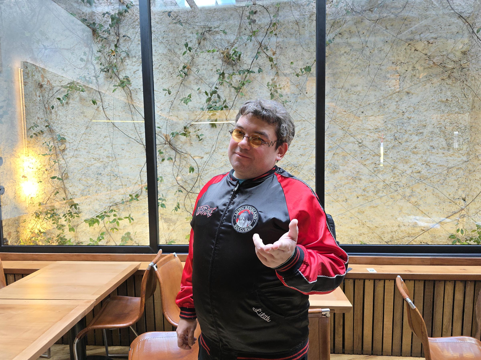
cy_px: 180
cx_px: 240
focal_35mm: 23
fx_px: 320
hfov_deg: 73.9
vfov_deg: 58.9
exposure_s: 1/100
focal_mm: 6.3
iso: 200
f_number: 1.7
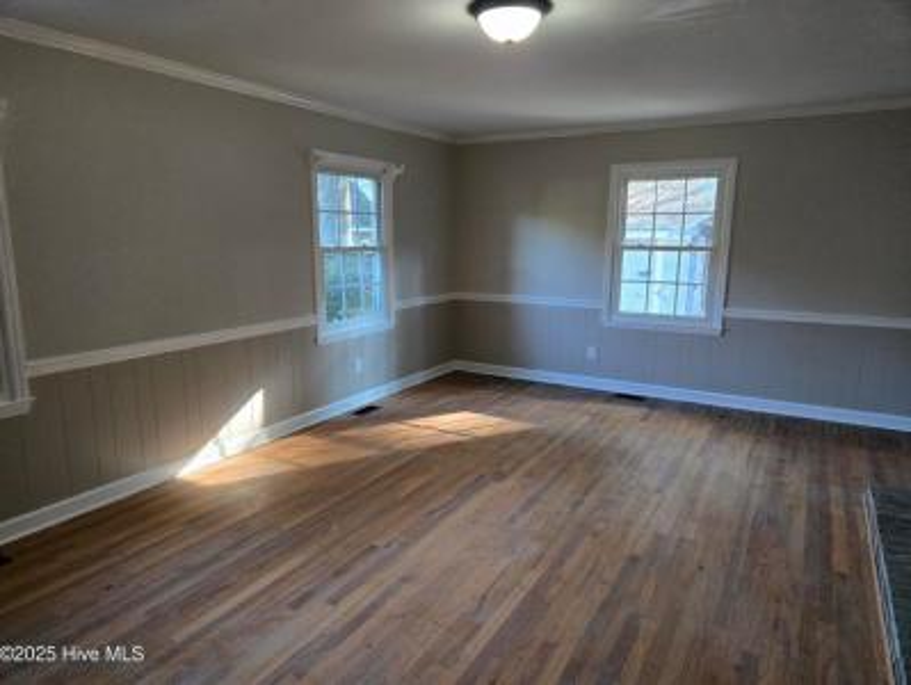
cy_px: 342
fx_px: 606
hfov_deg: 73.9
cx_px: 456
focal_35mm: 23
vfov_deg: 59.0
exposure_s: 1/120
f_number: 1.8
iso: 400
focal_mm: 5.4
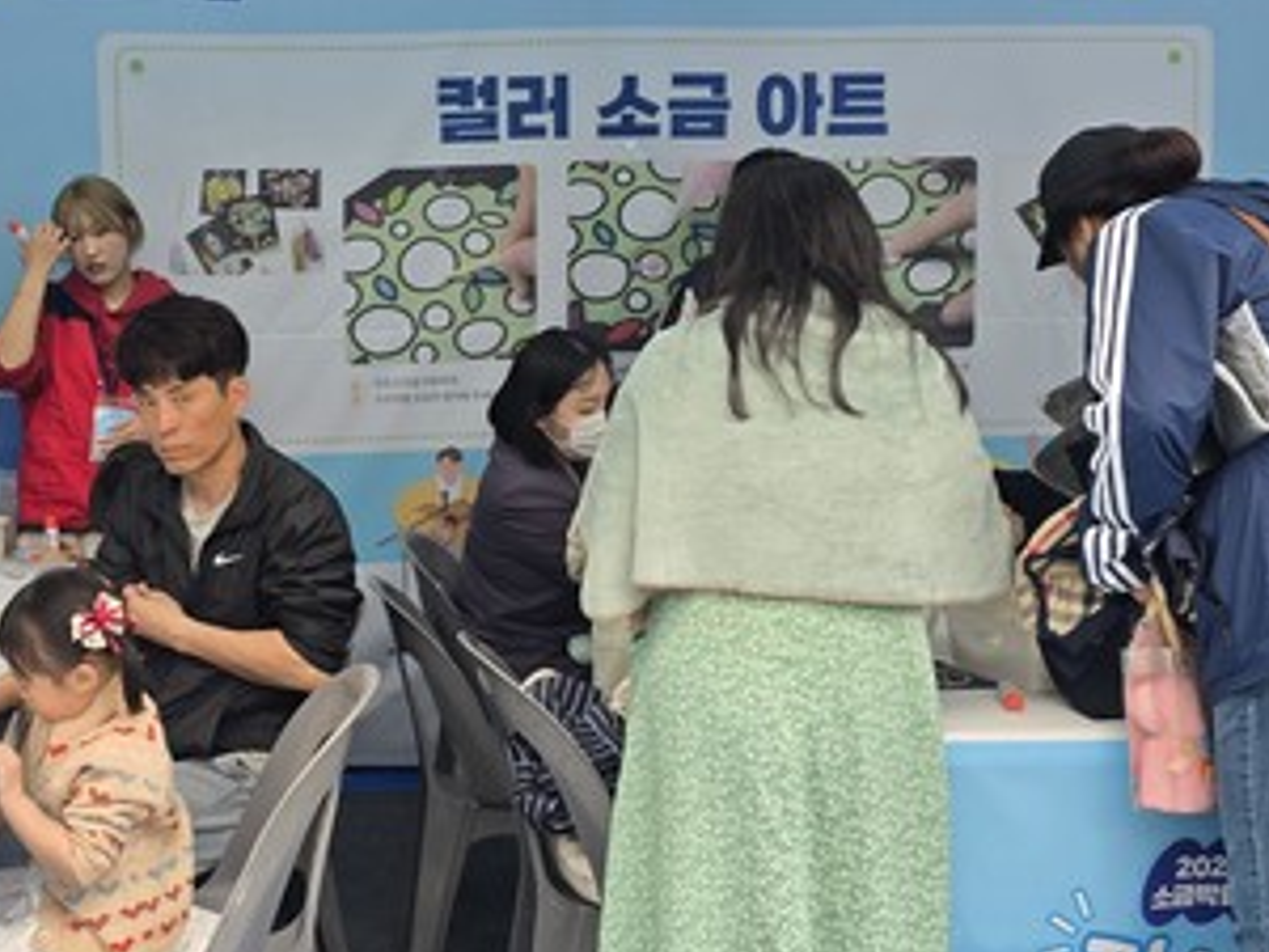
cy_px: 440
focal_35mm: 46
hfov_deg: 40.6
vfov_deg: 31.5
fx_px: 1686
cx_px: 402
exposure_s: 1/120
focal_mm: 6.3
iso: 25
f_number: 1.7
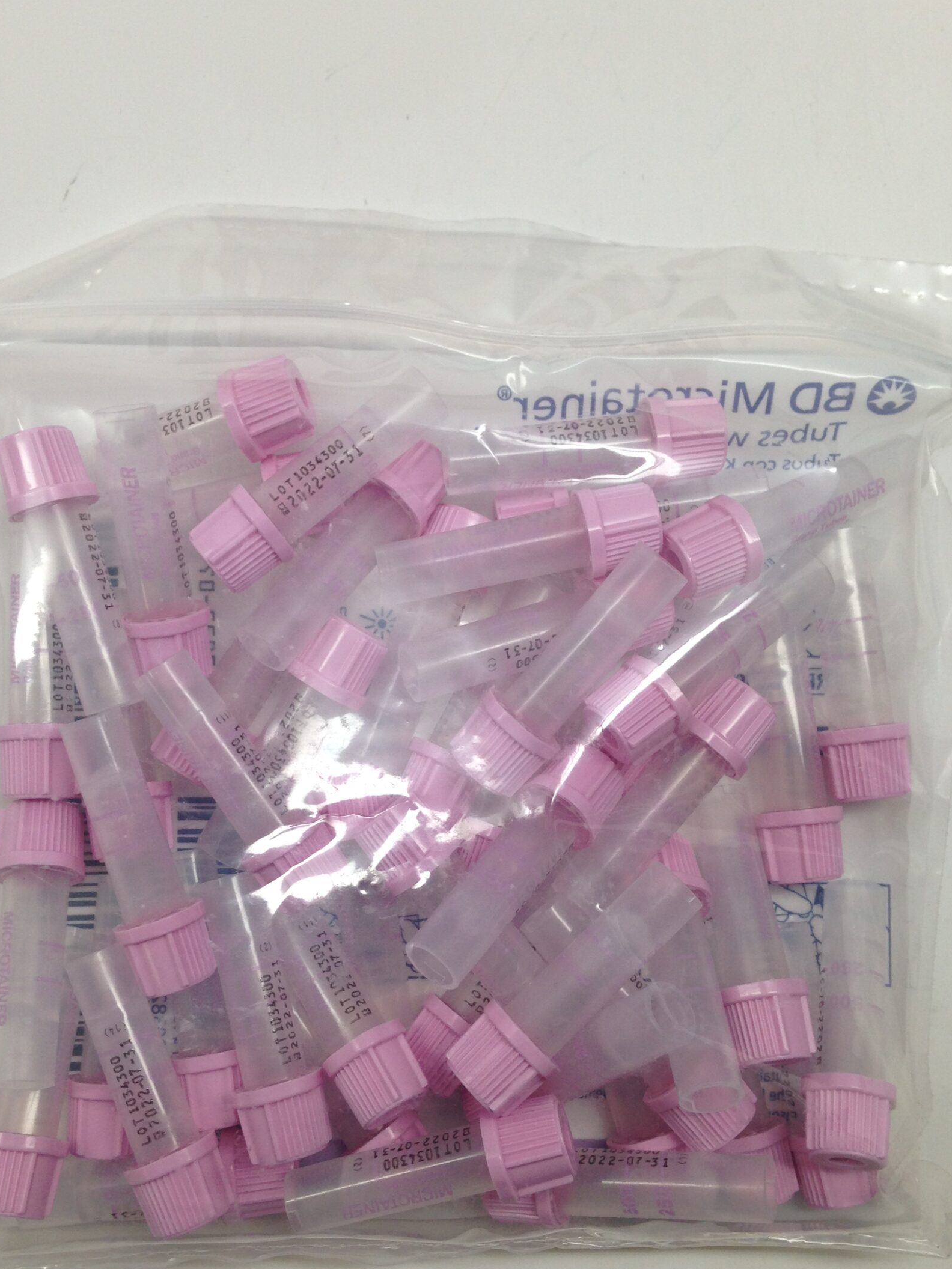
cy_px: 720
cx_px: 436
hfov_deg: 35.9
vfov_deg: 46.7
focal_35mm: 40
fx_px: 1467
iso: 50
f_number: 2.4
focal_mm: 4.12
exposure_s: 1/40
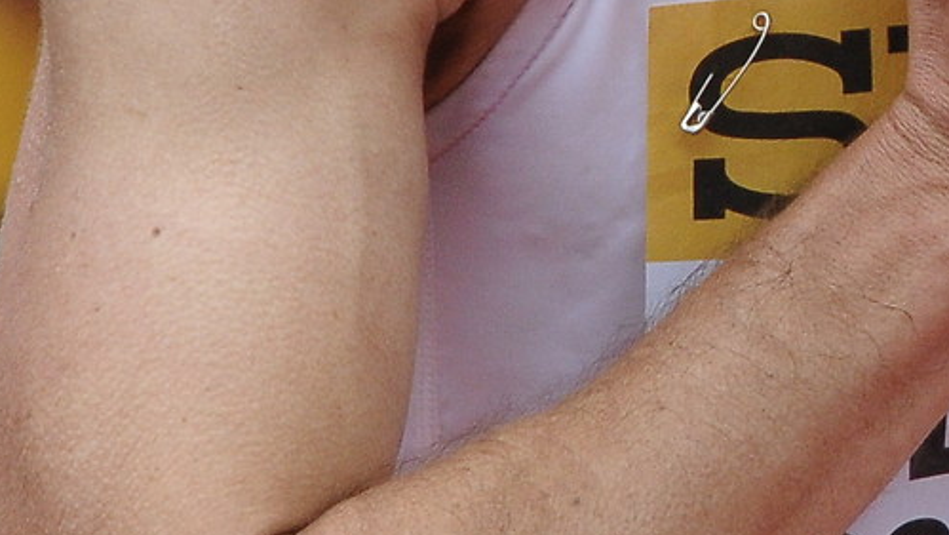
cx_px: 1234
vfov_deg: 0.4
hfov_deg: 0.7
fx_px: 75964
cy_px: -234
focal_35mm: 3018
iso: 2500
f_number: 16
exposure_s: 1/1000
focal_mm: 600
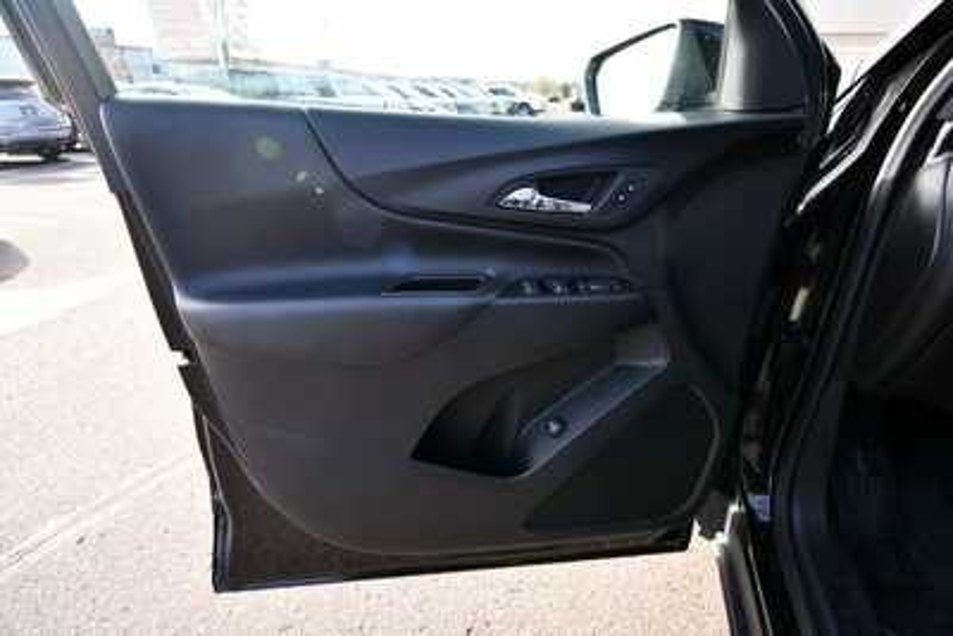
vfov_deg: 67.4
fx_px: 477
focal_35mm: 18
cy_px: 318
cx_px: 476
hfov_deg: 90.0
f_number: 4.8
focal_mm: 12
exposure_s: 1/250
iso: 450
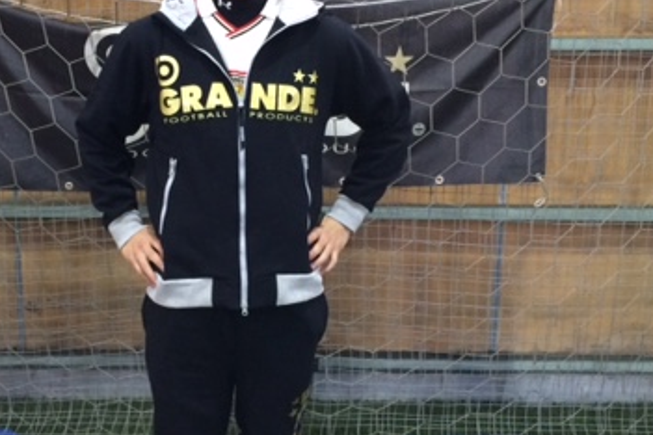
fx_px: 998
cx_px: 234
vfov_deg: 24.6
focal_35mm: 55
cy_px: 236
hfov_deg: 36.0
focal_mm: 4.15
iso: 320
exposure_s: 1/33
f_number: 2.2
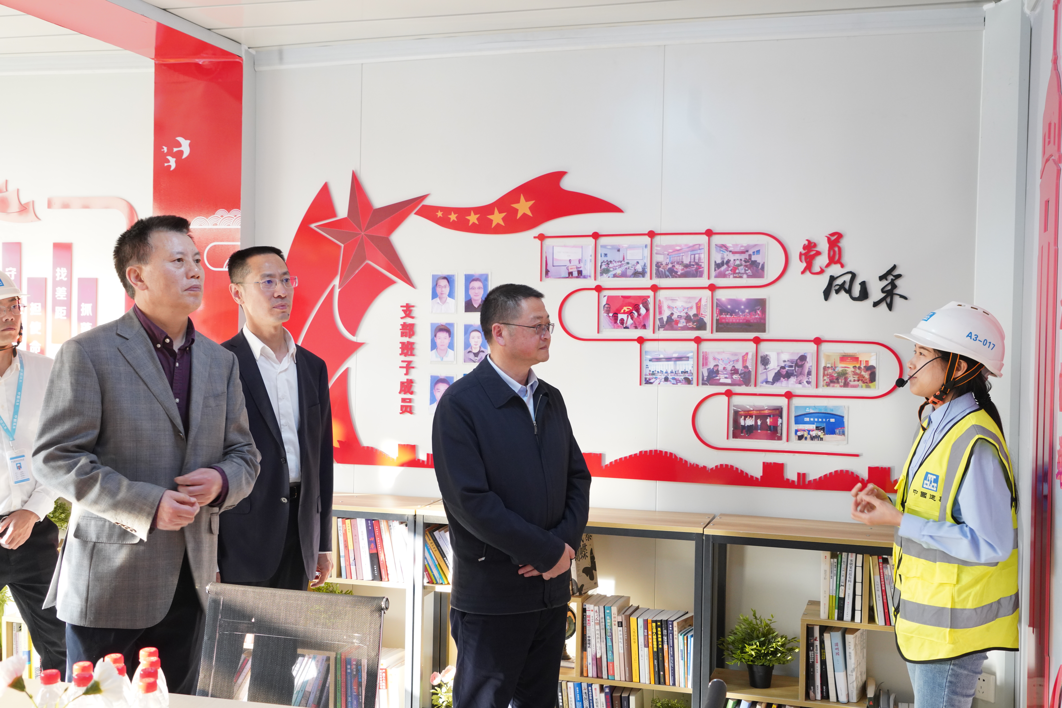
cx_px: 531
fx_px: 1121
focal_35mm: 38
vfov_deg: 35.1
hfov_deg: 50.7
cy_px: 354
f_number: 6.3
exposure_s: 1/60
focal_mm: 38
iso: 2000
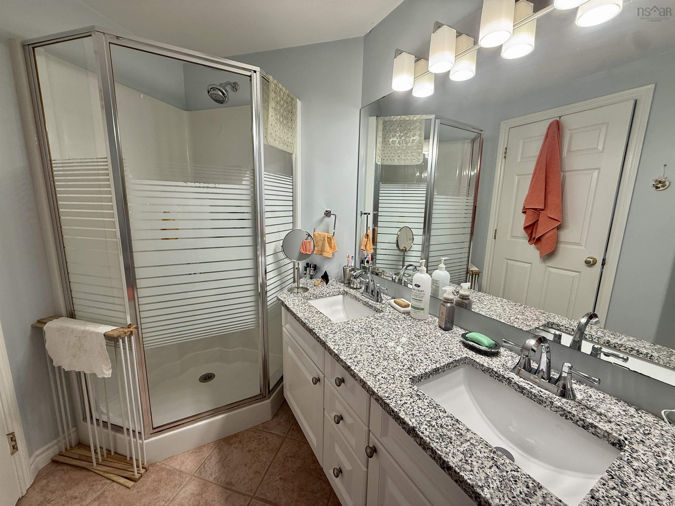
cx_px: 338
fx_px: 273
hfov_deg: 102.1
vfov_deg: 85.7
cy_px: 253
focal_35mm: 14
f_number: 2.2
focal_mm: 2.22
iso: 64
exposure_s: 1/120
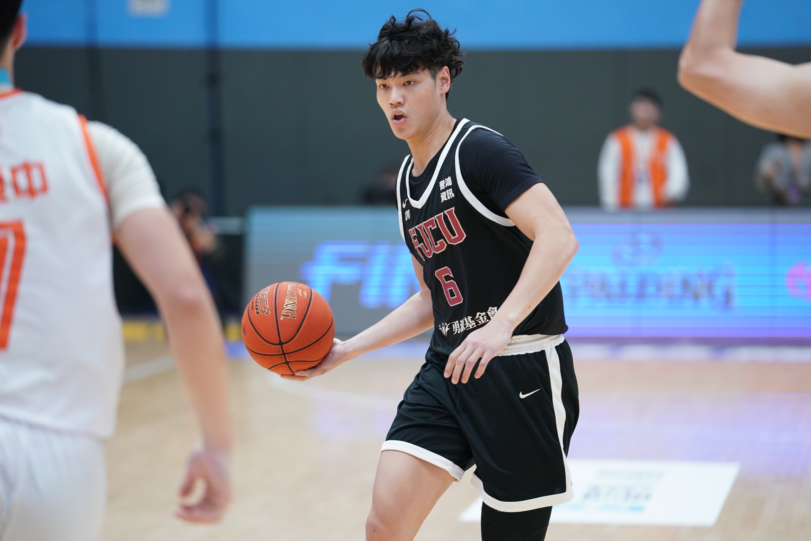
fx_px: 4505
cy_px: 270
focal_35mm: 200
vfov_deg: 6.9
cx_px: 406
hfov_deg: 10.3
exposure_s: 1/1600
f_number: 2.8
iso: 3200
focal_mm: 200
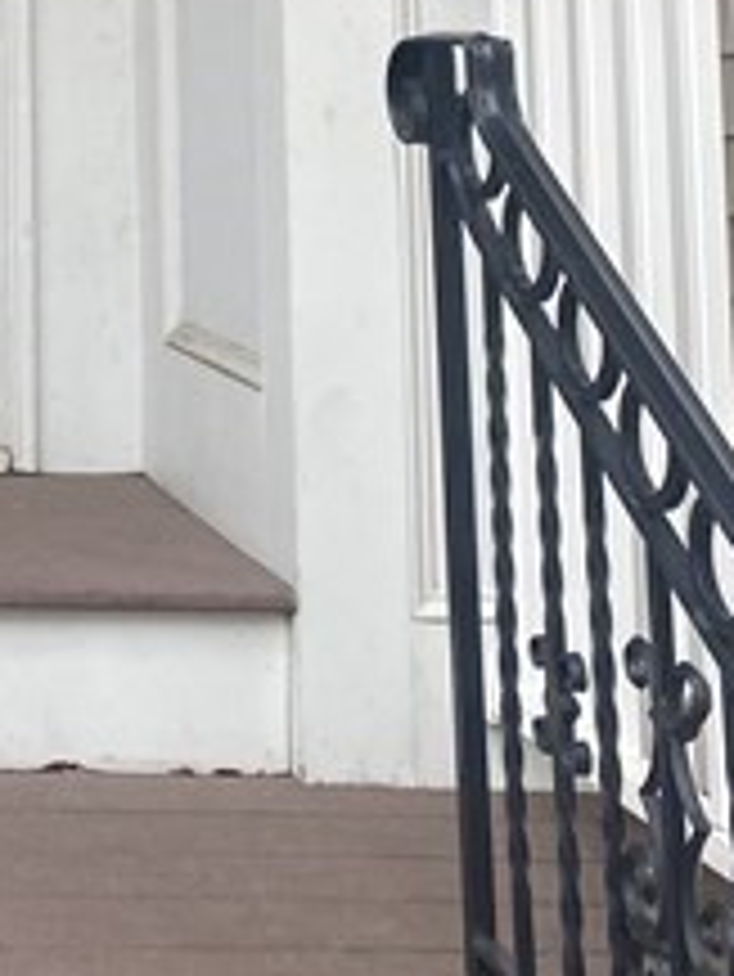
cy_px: -283
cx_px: -527
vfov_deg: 19.7
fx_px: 2598
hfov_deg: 14.4
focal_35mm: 92
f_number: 1.8
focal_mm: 4.25
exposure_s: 1/299
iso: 32
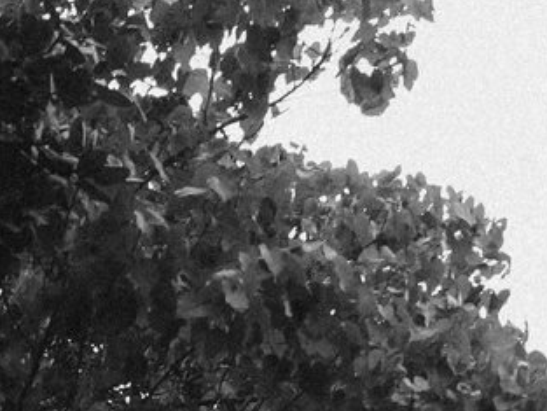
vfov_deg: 3.8
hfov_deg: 4.8
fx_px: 6213
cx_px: 1772
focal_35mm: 393
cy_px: 646
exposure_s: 1/3200
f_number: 1.4
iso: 800
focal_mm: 50
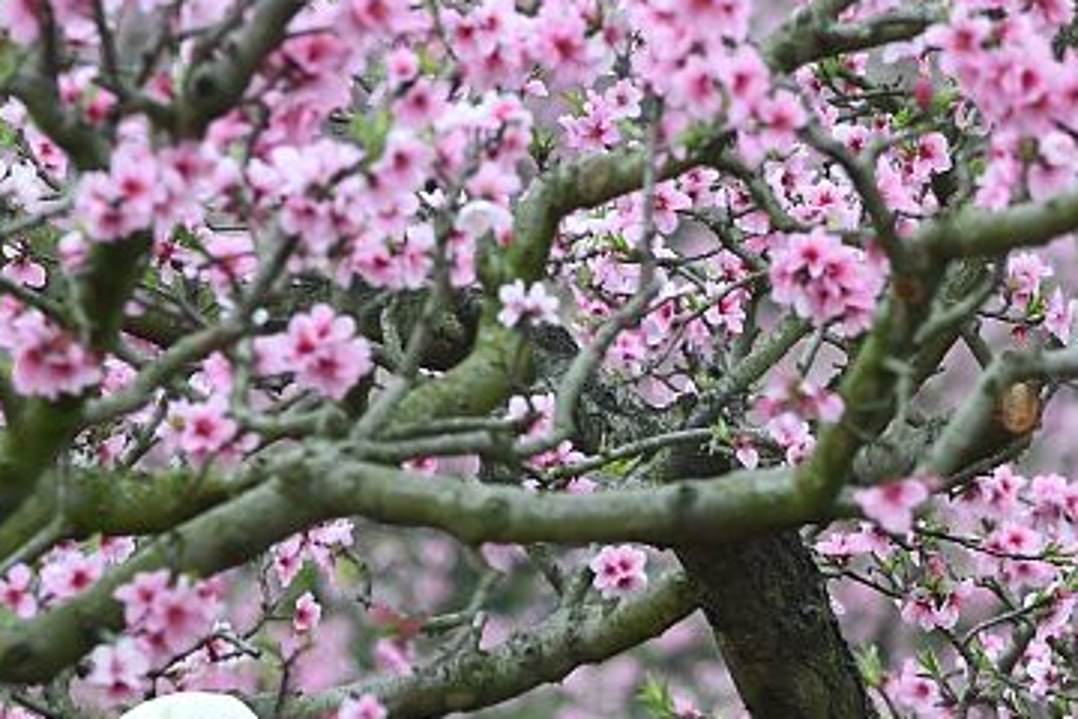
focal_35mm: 966
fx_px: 28924
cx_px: 1225
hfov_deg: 2.1
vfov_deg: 1.4
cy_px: 828
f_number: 11
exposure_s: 1/500
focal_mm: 290
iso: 1600
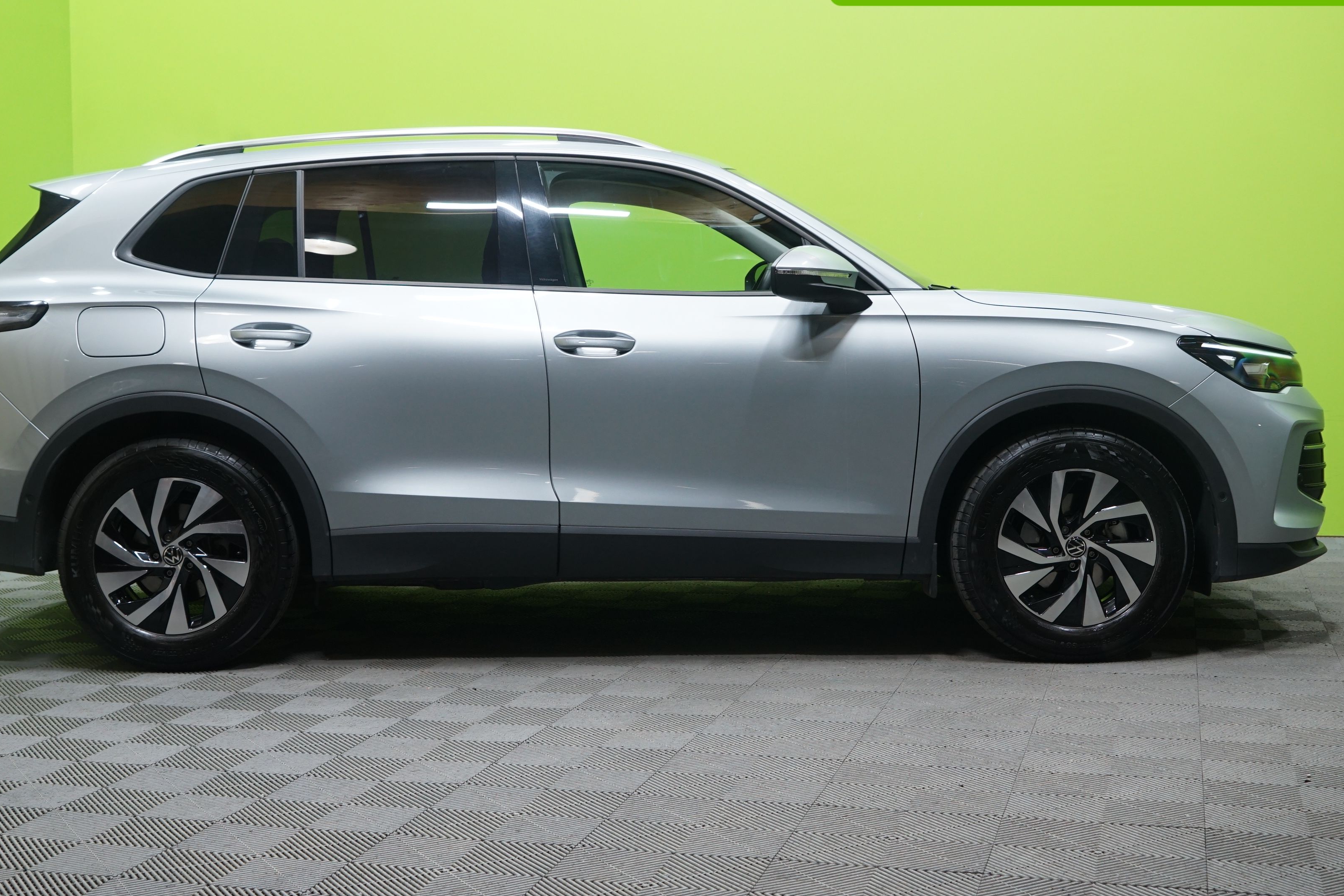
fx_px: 1792
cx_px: 621
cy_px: 362
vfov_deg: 28.0
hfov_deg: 41.1
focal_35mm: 48
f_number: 5.6
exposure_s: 1/20
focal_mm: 39
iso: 800
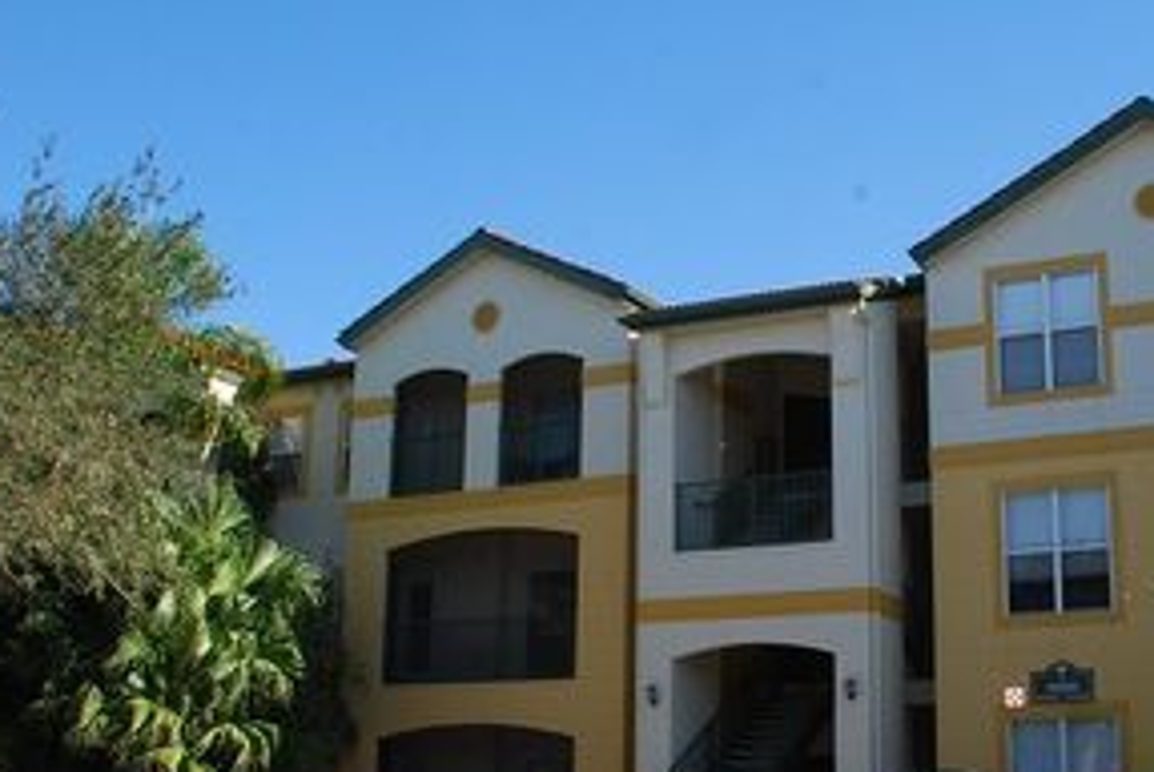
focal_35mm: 47
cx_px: 760
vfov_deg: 28.6
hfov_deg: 41.4
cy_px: 470
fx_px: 1508
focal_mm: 18
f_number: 13
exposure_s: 1/200
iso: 400
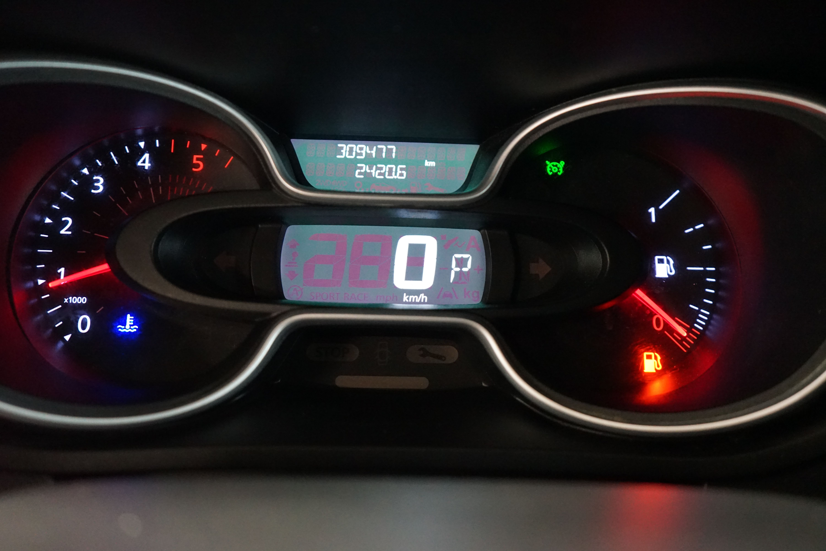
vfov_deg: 36.9
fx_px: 826
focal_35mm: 36
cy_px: 276
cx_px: 413
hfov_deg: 53.1
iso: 6400
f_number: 4
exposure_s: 1/50
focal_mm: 36
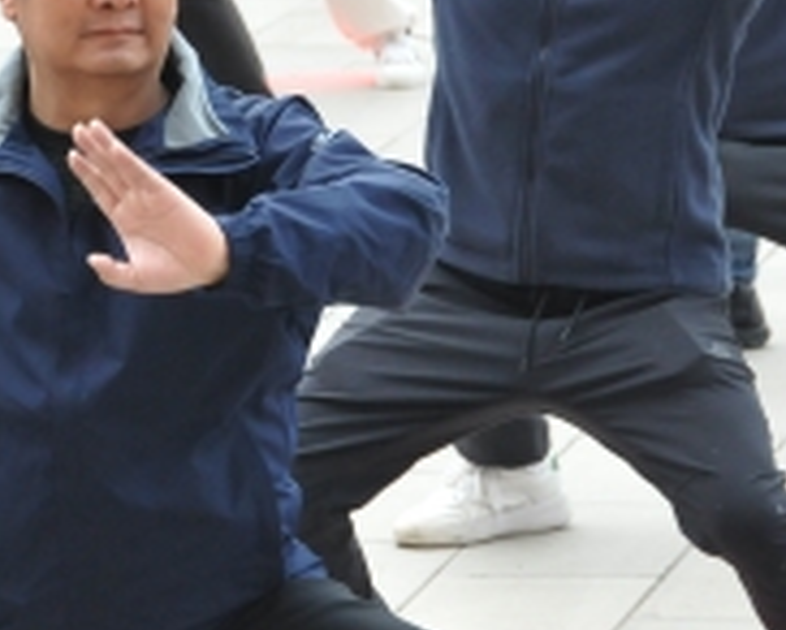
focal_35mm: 403
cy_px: 186
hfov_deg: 4.8
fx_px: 9395
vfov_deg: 3.8
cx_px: 112
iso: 1250
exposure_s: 1/250
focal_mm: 95
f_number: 8
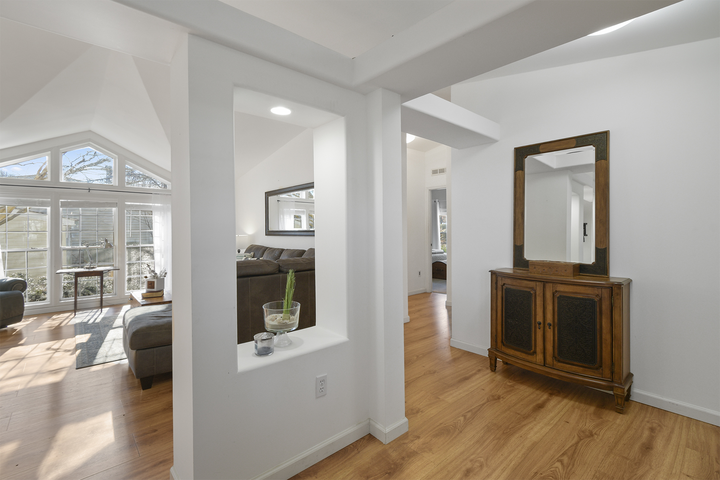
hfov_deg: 100.4
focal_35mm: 15
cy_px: 240
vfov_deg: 77.3
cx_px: 360
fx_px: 300
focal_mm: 10
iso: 125
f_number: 9
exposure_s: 1/10
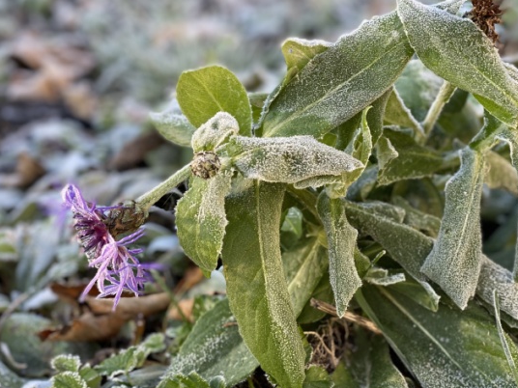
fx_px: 988
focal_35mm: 66
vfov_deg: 22.2
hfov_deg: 29.3
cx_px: 325
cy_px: 152
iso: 40
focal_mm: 6
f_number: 2
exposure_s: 1/122
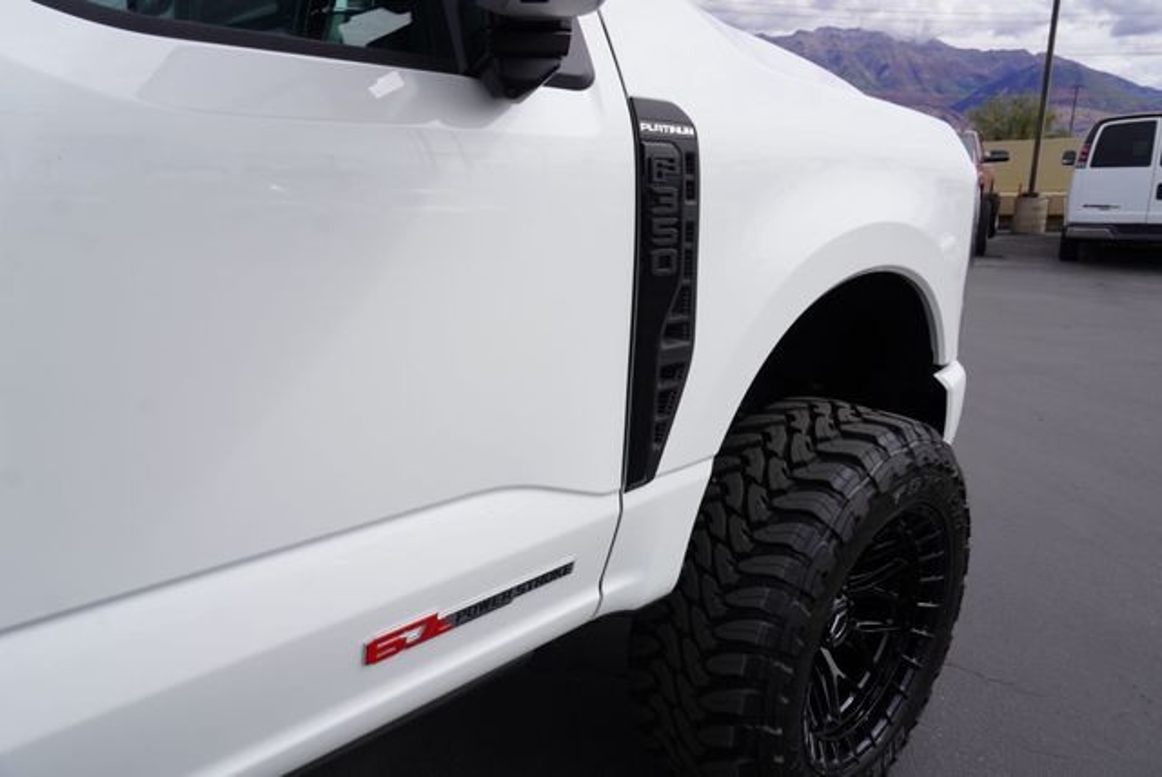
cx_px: 581
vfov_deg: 53.2
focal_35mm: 24
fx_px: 775
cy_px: 388
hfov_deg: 73.7
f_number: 10
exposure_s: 1/250
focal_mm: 16
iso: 100
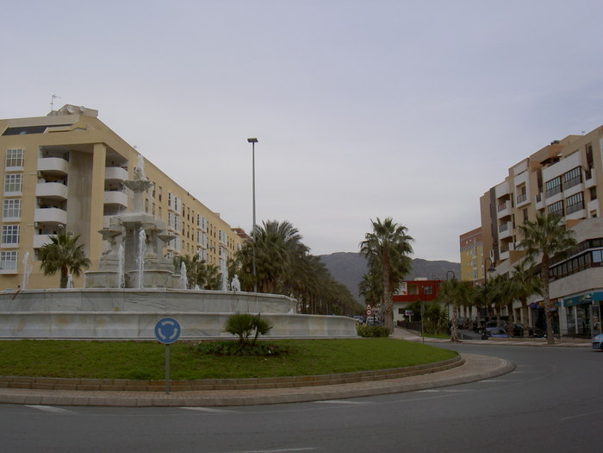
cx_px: 302
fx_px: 679
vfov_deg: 36.8
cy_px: 226
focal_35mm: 39
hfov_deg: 47.9
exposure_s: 1/400
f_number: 4.7
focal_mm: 8
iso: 50
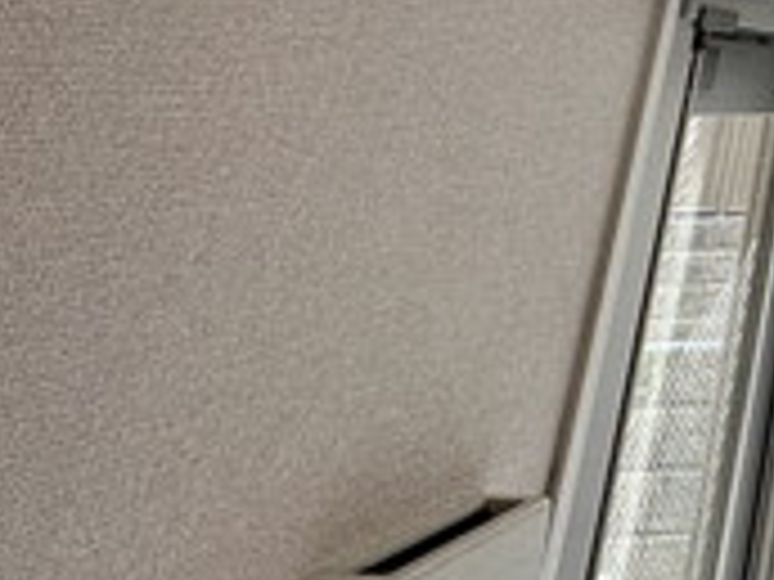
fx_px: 1163
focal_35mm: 52
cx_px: 1364
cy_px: -418
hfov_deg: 22.7
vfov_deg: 20.9
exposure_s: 1/120
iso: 125
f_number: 2.2
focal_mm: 2.22
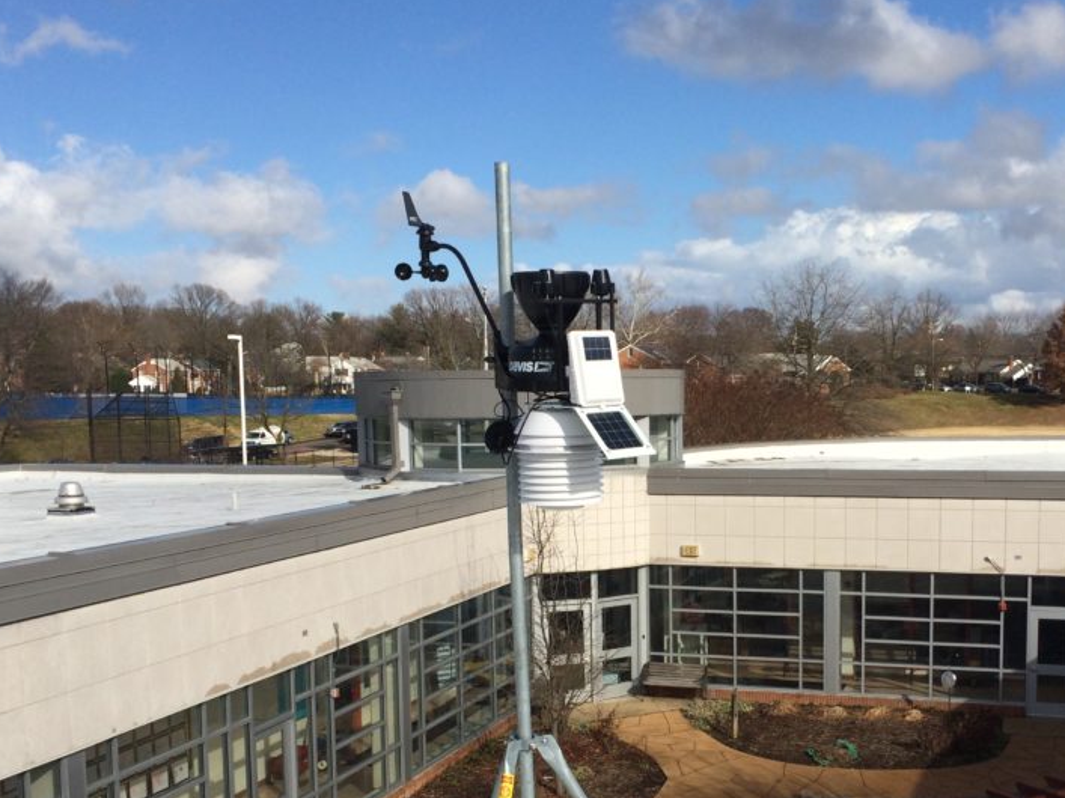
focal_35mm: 42
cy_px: 545
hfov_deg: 44.4
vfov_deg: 34.0
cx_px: 675
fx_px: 1292
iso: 32
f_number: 2.2
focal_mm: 4.15
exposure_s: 1/3731
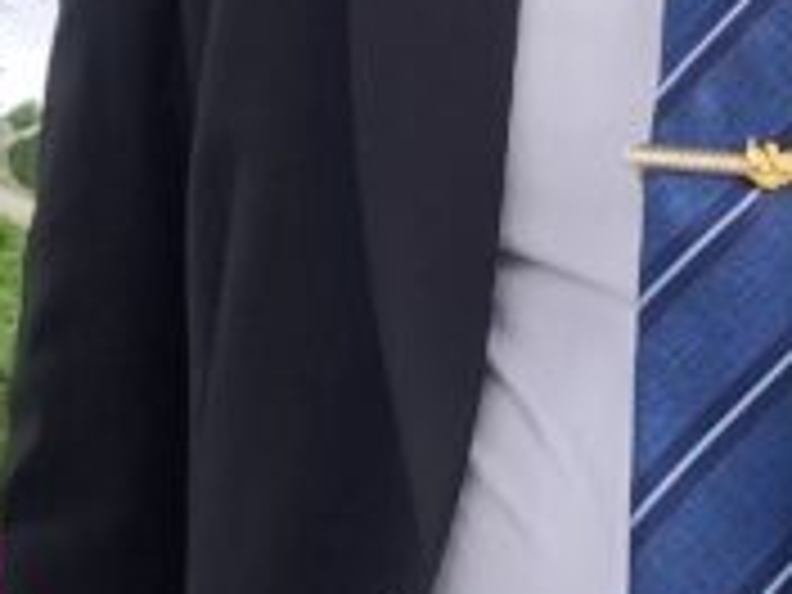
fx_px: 3066
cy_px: -207
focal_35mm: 134
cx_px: 846
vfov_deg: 10.8
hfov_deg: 14.4
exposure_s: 1/50
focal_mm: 5.54
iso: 250
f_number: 1.8
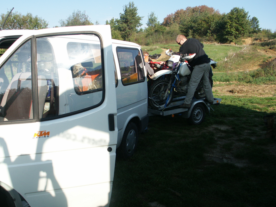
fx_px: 263
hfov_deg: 55.2
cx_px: 122
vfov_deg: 43.0
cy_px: 102
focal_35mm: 33
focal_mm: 7.59
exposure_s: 1/1500
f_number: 2.8
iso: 100
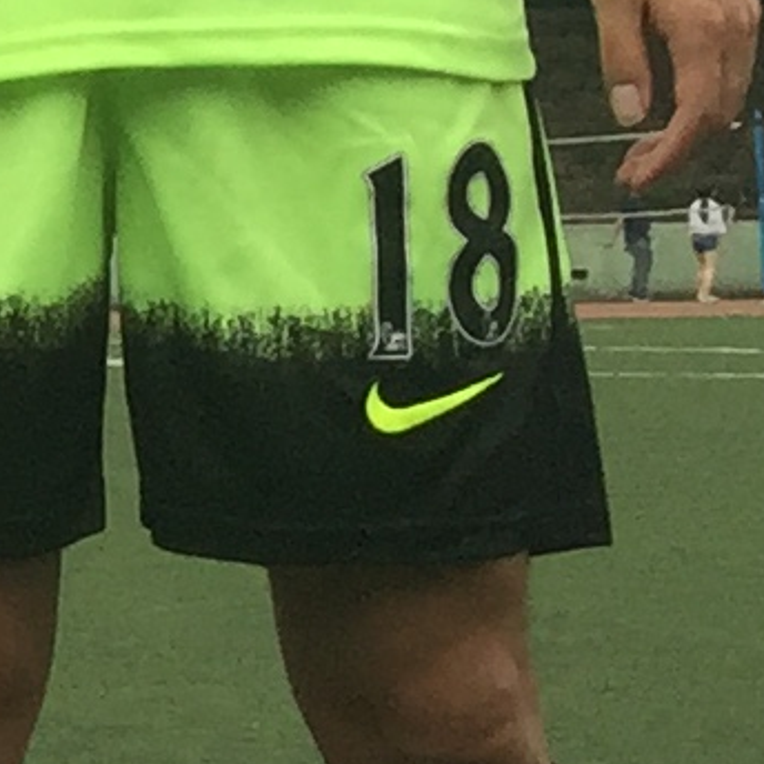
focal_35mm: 243
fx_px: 6068
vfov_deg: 7.2
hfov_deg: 6.1
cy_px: 64
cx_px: -2250
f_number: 2.2
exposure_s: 1/100
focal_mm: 4.15
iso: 40
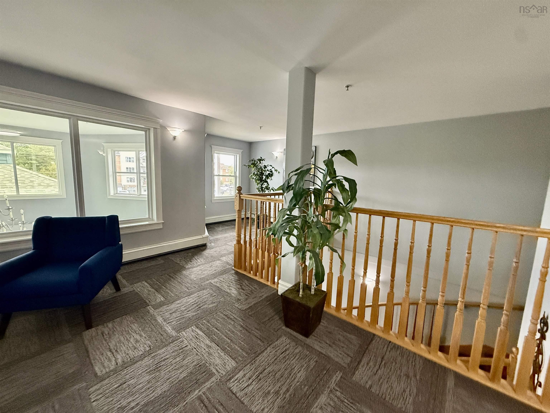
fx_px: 222
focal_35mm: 14
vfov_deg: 85.7
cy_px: 206
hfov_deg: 102.1
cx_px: 275
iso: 640
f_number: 2.2
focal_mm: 2.22
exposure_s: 1/120
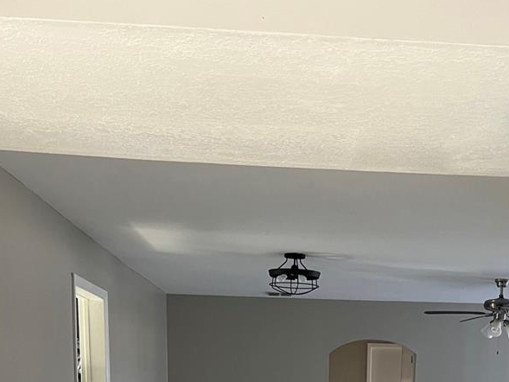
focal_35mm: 53
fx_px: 779
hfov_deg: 35.7
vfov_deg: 23.9
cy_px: 506
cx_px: 351
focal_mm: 5.7
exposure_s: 1/91
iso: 125
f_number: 1.5
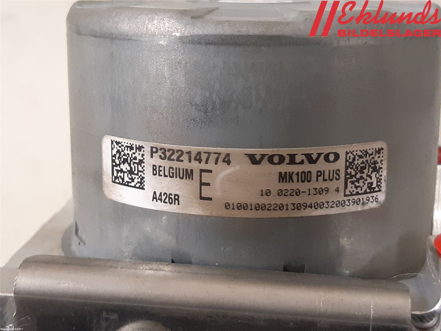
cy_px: 166
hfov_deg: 67.3
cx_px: 220
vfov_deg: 53.1
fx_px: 331
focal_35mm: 26
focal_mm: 3.93
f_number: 1.7
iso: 320
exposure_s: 1/50
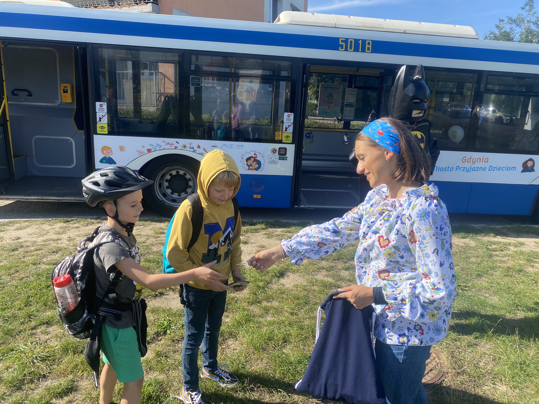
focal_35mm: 26
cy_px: 202
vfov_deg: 53.1
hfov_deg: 67.3
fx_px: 405
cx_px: 270
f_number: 1.8
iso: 32
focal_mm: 4.25
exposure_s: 1/1193
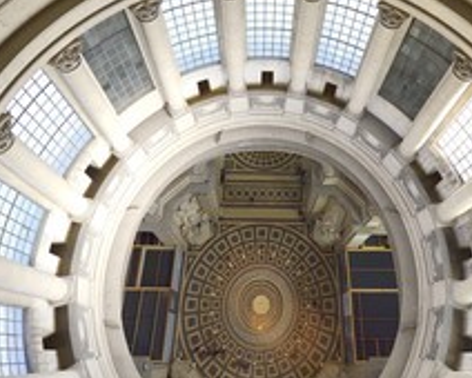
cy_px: 69
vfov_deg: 51.2
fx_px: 364
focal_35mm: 26
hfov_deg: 65.5
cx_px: 276
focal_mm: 14
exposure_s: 1/80
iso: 800
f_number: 9
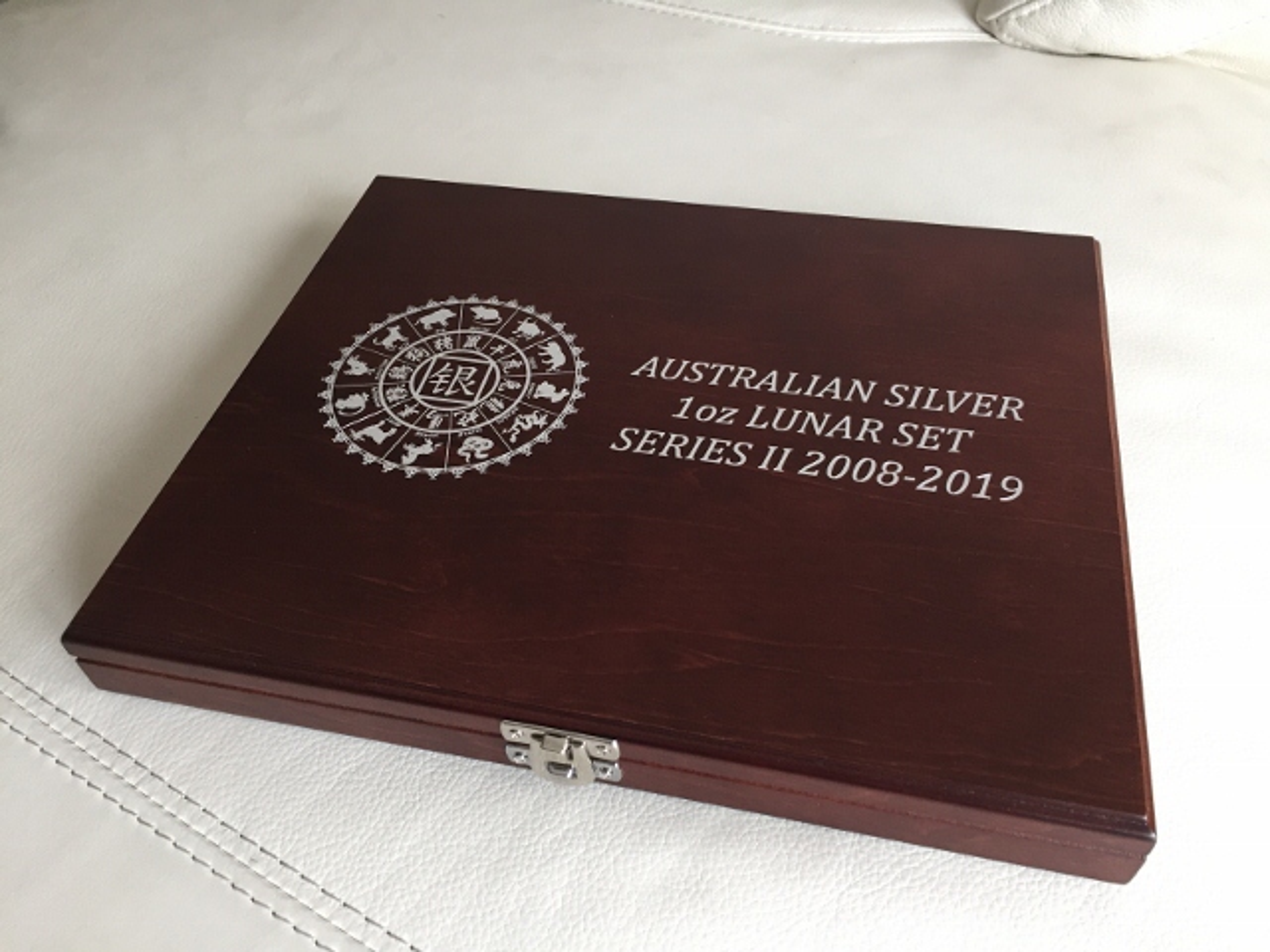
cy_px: 476
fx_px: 1064
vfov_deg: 48.2
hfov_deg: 61.7
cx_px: 635
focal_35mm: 29
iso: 64
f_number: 2.2
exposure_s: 1/33
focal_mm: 4.15
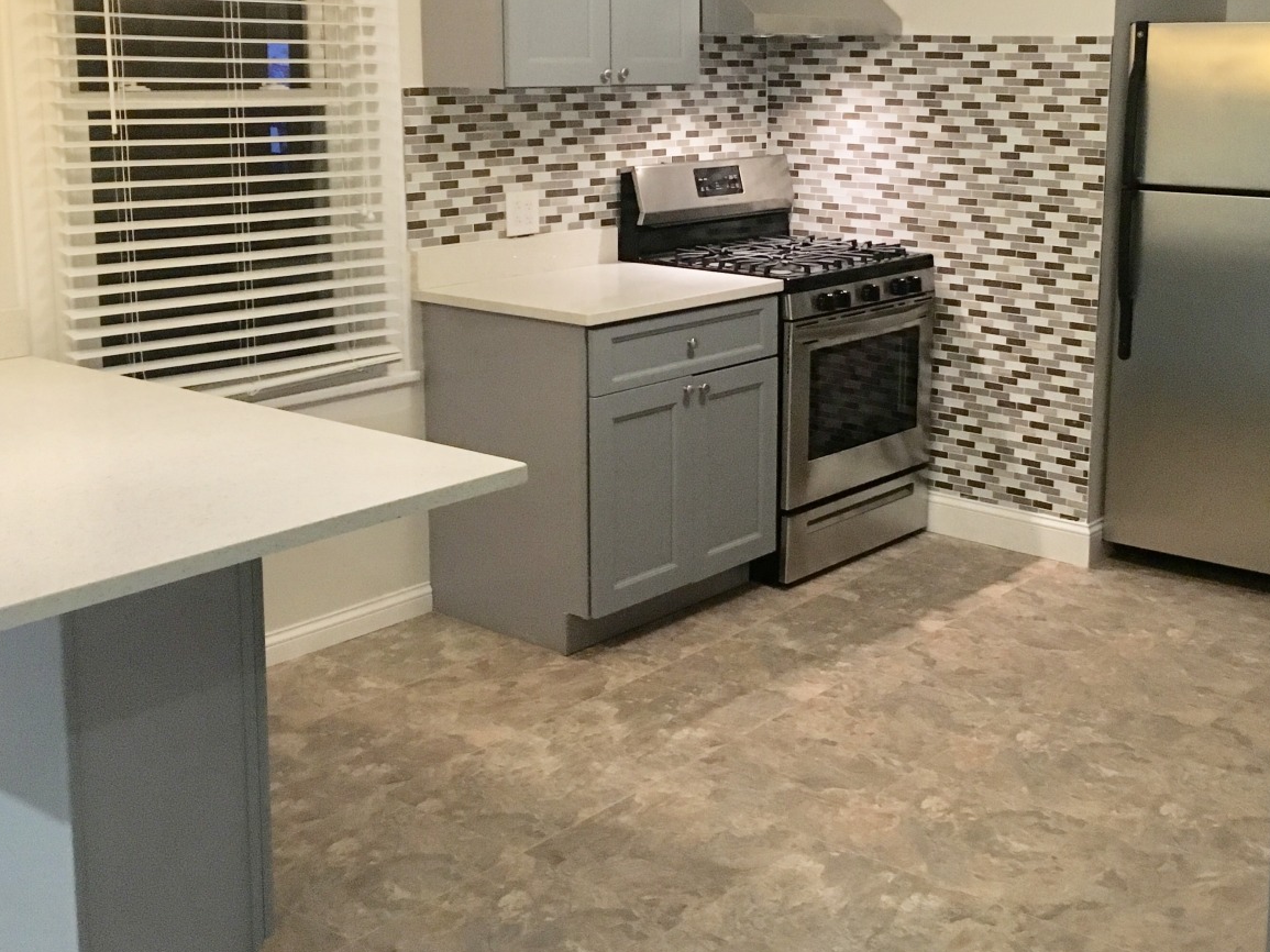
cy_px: 334
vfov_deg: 32.6
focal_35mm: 44
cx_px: 752
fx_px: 1614
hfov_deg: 42.8
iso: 200
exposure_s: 1/30
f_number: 2.2
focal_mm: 4.15
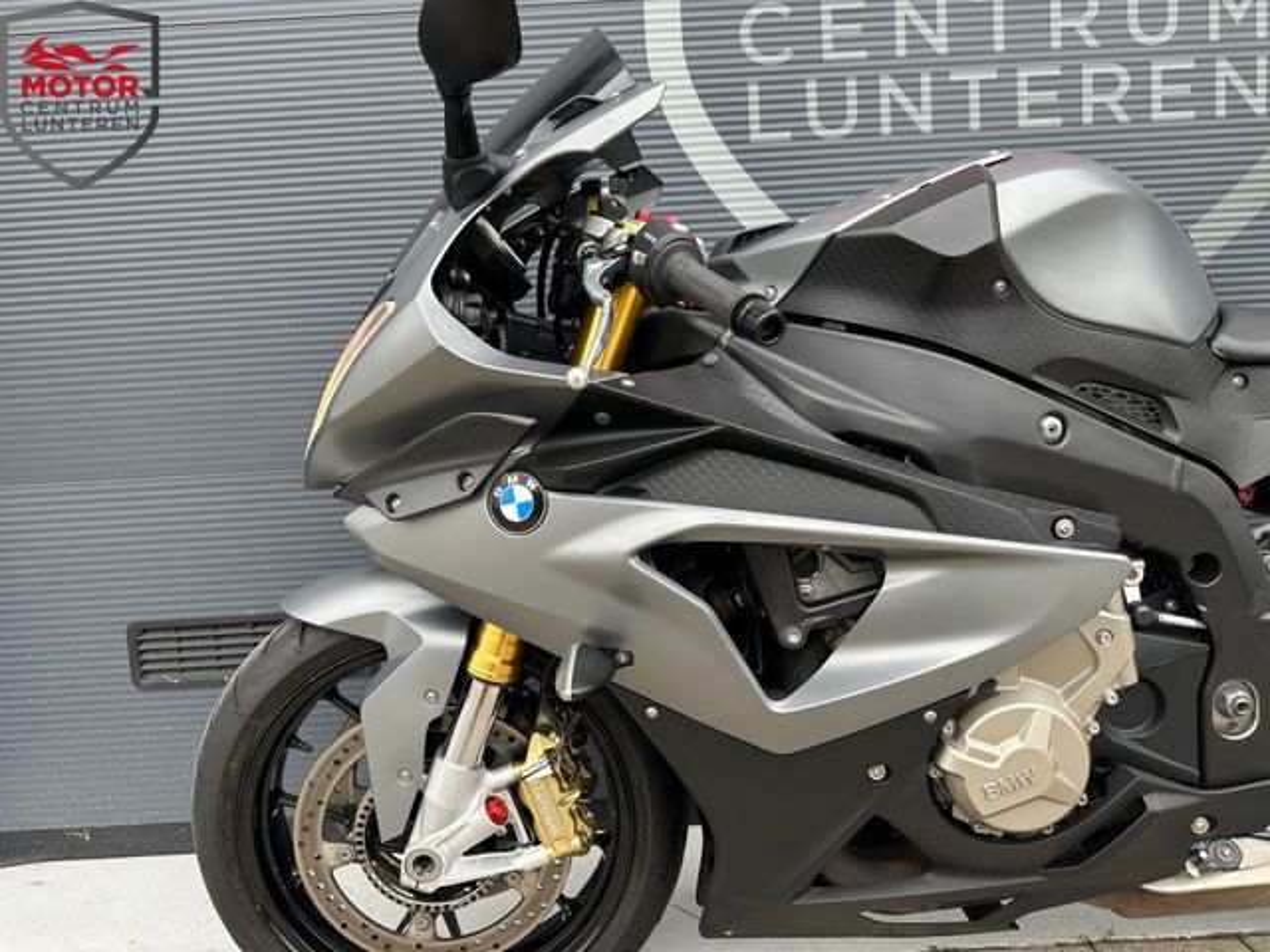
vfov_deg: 56.8
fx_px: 881
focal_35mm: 24
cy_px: 476
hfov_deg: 71.6
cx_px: 635
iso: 64
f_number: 1.78
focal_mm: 6.86
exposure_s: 1/227
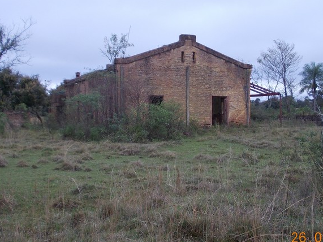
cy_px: 114
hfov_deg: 37.5
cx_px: 174
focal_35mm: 51
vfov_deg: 28.5
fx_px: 476
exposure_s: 1/400
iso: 80
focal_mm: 5.3
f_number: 3.1
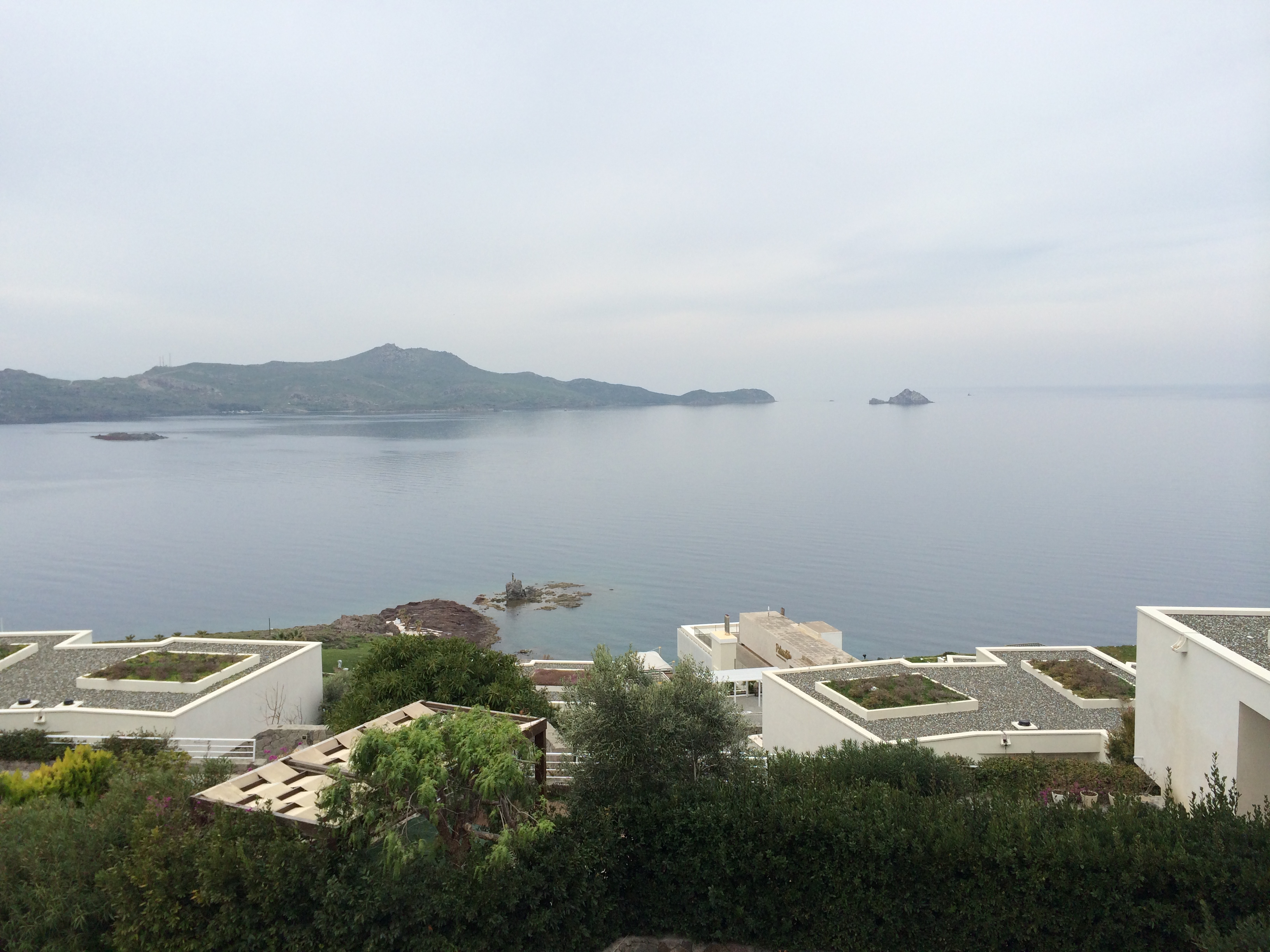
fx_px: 1101
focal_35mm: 30
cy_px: 476
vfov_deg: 46.8
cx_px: 635
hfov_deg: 60.0
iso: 40
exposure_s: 1/1368
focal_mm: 4.12
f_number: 2.2
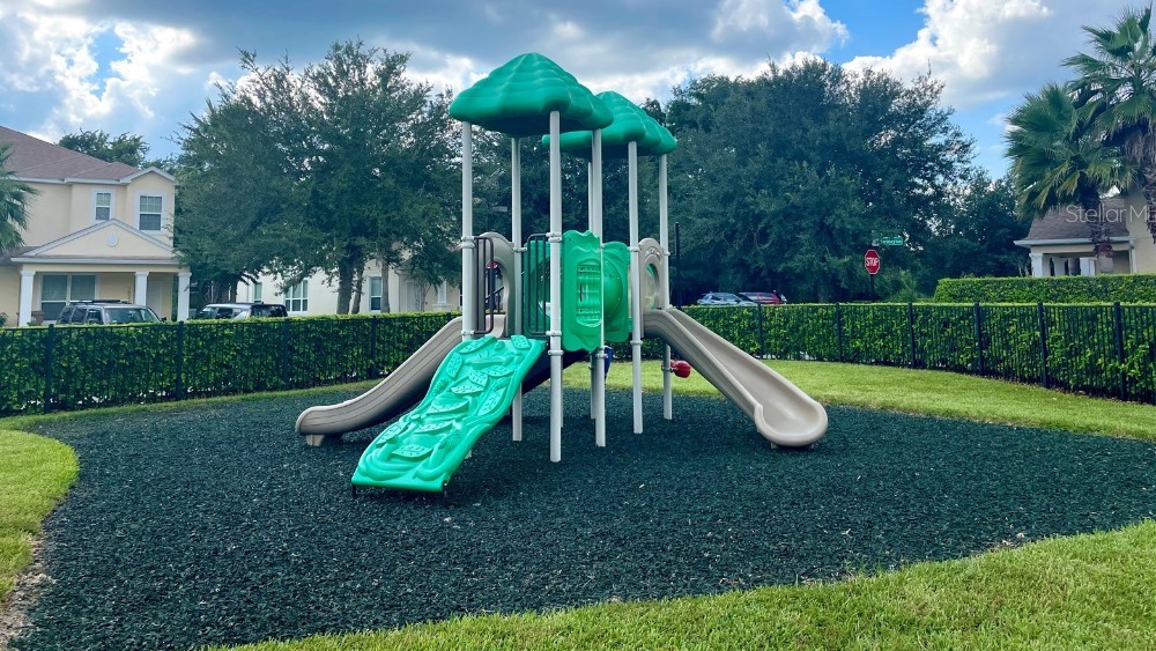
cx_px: 583
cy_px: 213
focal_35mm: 29
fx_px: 889
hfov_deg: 66.1
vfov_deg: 39.7
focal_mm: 4.2
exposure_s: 1/3205
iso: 32
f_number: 1.6
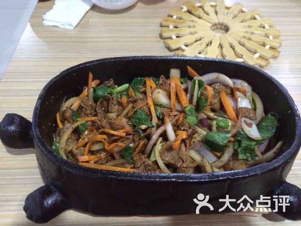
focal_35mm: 29
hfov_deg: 61.7
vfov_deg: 48.2
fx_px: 252
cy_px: 113
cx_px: 150
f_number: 2.2
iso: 400
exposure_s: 1/17
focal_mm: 4.15
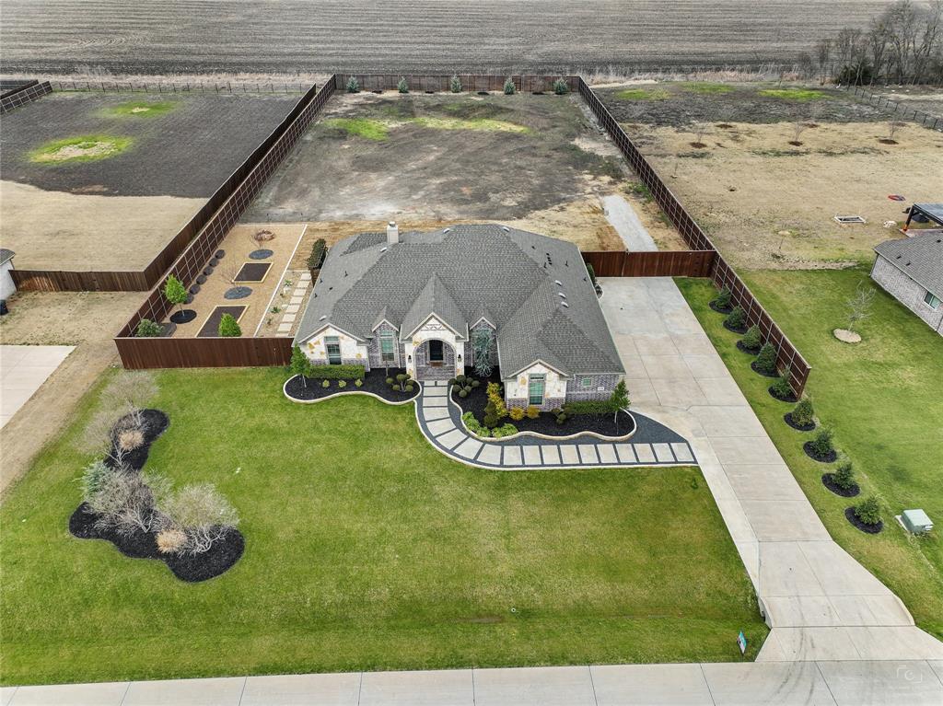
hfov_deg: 71.6
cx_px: 472
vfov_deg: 56.8
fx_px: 653
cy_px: 353
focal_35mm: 24
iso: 100
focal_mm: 12.29
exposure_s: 1/400
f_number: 2.8
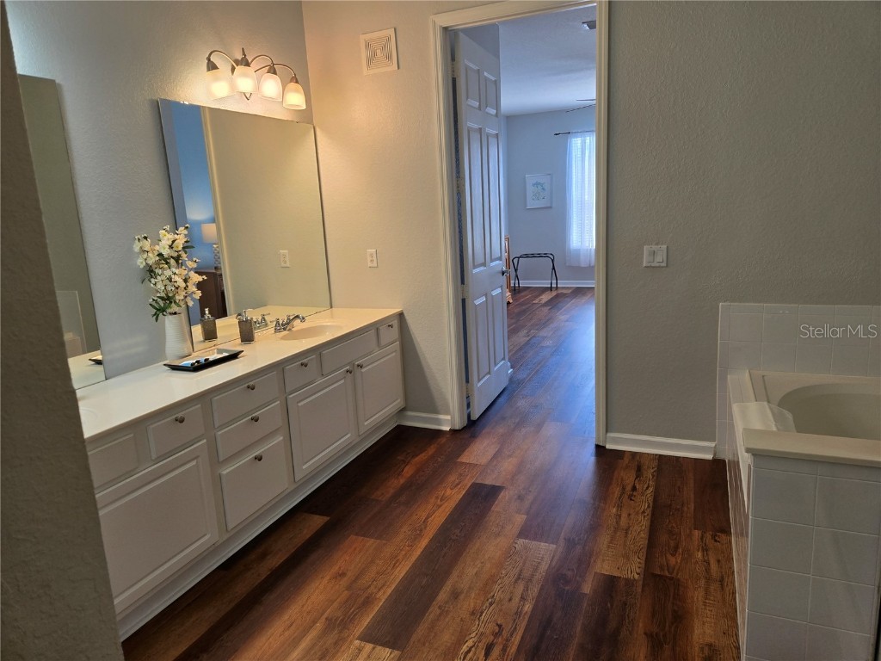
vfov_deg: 58.9
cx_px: 440
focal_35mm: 23
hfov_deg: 73.9
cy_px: 330
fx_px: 585
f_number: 1.8
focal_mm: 5.4
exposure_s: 1/120
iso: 64
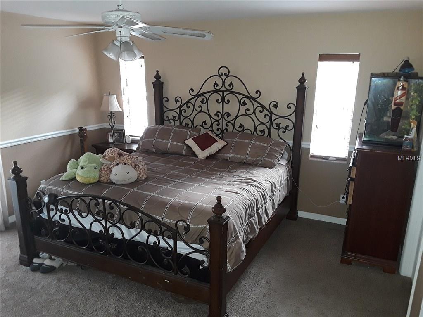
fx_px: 342
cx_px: 212
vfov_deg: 49.7
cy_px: 158
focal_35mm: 28
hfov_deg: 63.4
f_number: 1.9
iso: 200
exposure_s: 1/15
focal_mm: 2.9
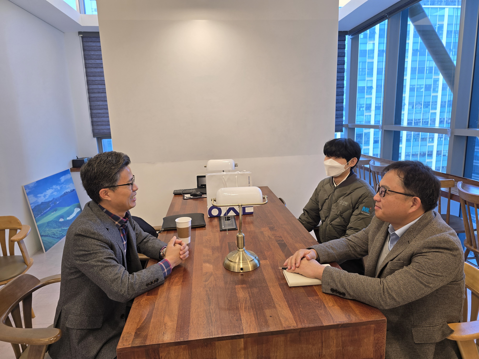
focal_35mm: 23
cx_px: 240
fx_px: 318
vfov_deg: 58.9
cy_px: 180
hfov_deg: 73.9
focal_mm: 6.3
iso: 64
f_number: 1.7
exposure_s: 1/120
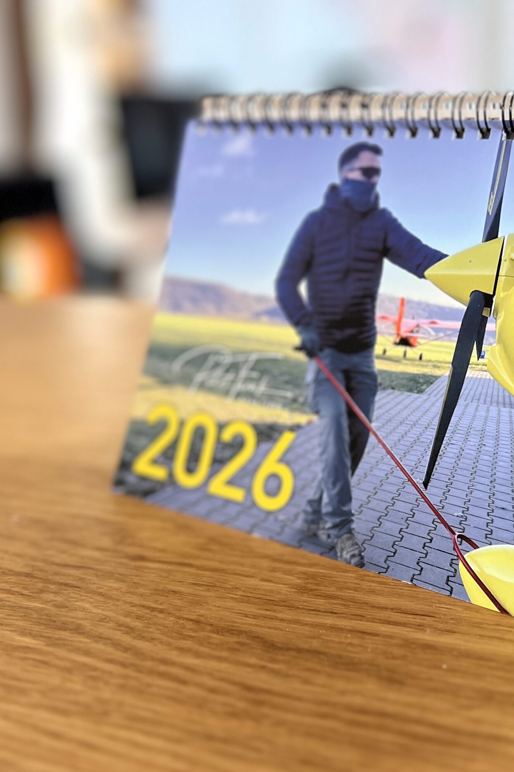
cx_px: 397
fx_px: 793
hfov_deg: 35.0
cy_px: 394
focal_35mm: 37
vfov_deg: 51.9
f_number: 1.5
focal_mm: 5.7
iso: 200
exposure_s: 1/60
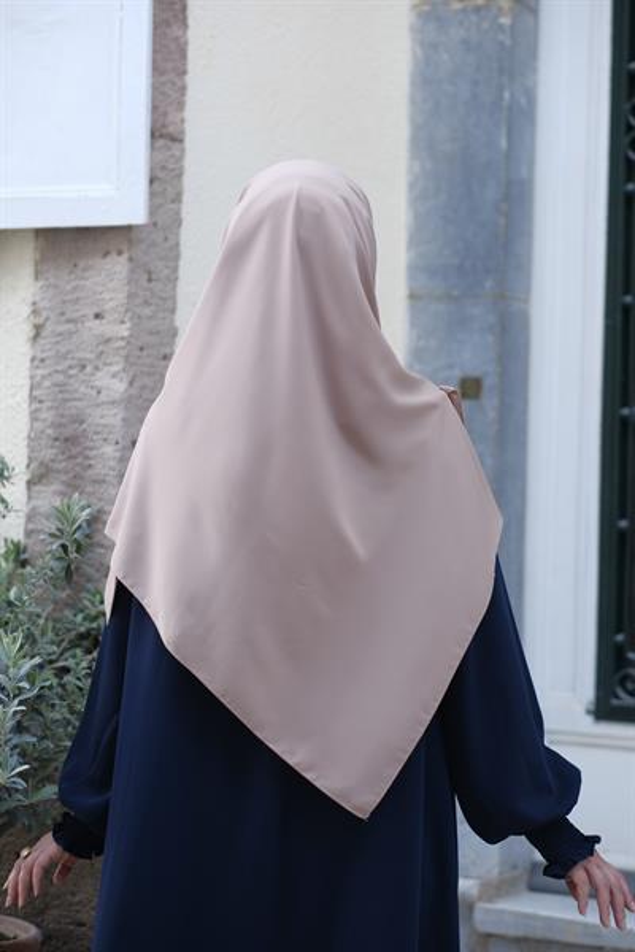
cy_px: 476
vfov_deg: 24.2
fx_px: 2222
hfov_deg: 16.3
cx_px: 318
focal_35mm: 84
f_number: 2
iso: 200
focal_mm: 56
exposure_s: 1/125
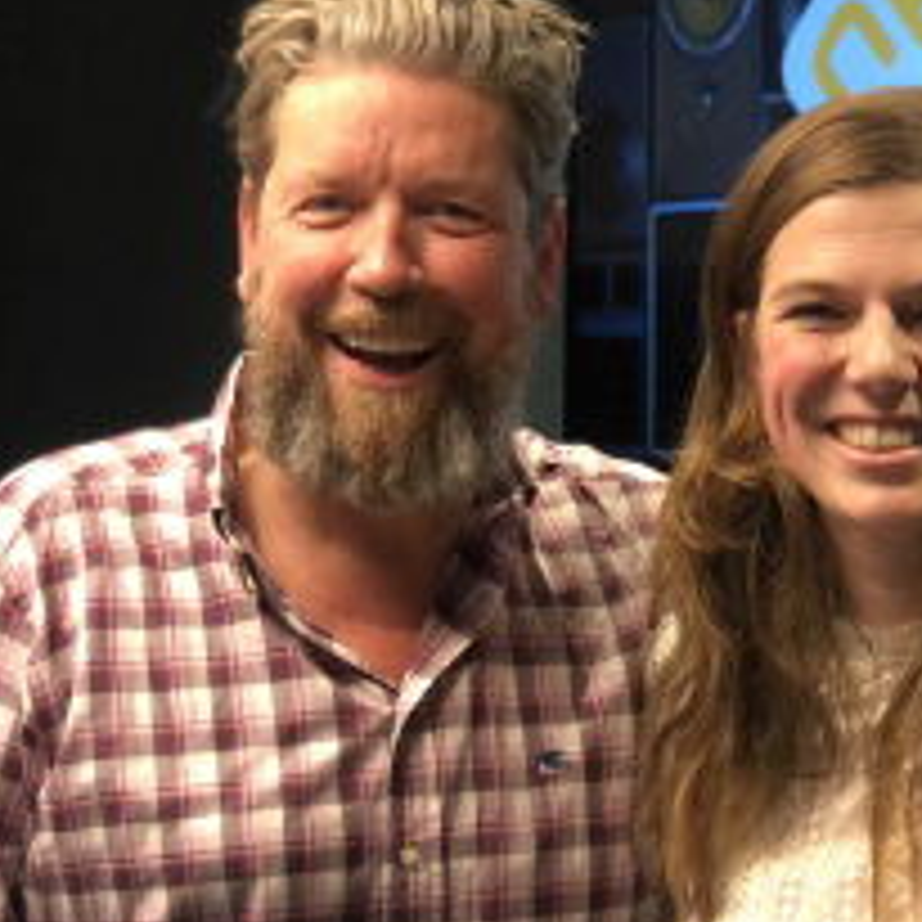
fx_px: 3375
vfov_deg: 15.5
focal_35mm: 112
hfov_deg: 15.5
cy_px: 605
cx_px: 643
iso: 100
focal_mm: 6
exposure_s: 1/50
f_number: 2.4
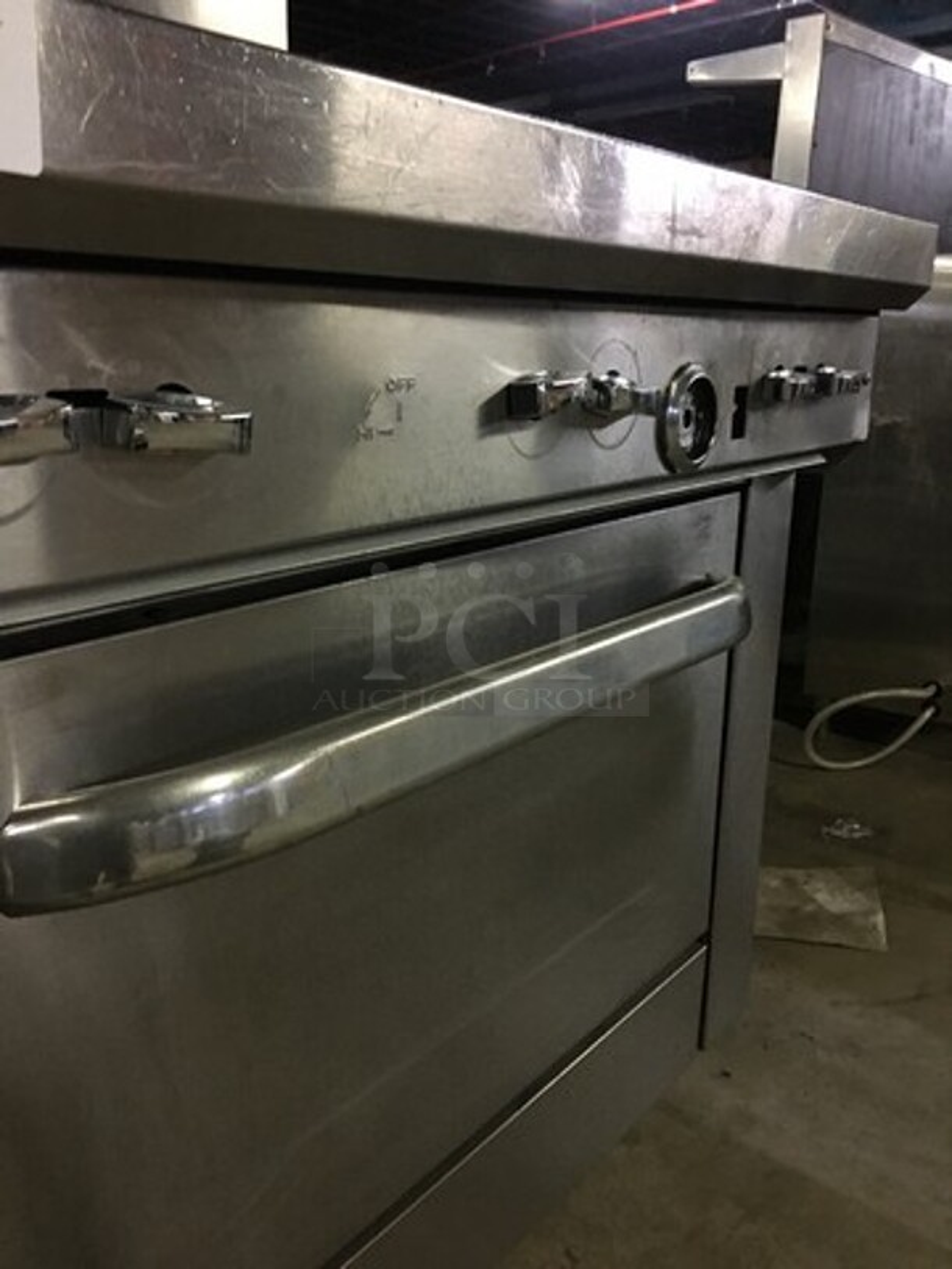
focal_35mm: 29
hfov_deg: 48.2
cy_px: 634
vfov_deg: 61.7
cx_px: 476
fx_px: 1063
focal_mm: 4.15
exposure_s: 1/4
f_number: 2.2
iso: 64
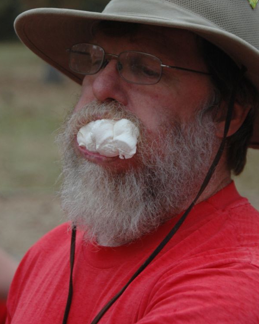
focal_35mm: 184
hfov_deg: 8.4
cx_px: 122
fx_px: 1760
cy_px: 129
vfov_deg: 10.5
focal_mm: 95
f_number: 5.3
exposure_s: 1/60
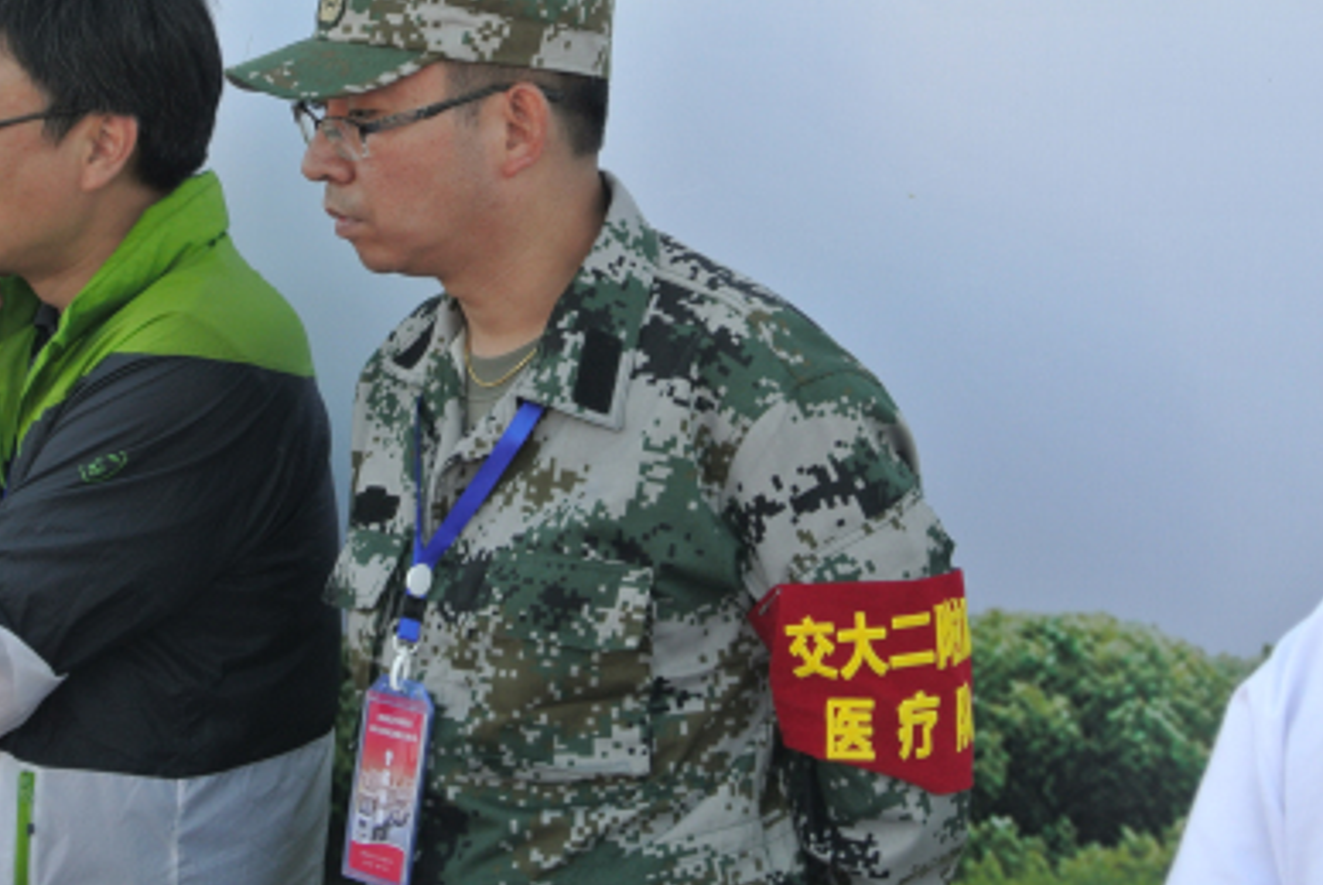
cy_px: 302
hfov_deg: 19.0
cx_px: 472
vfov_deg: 12.8
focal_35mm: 107
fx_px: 3937
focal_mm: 25.9
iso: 200
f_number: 5.3
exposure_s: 1/200
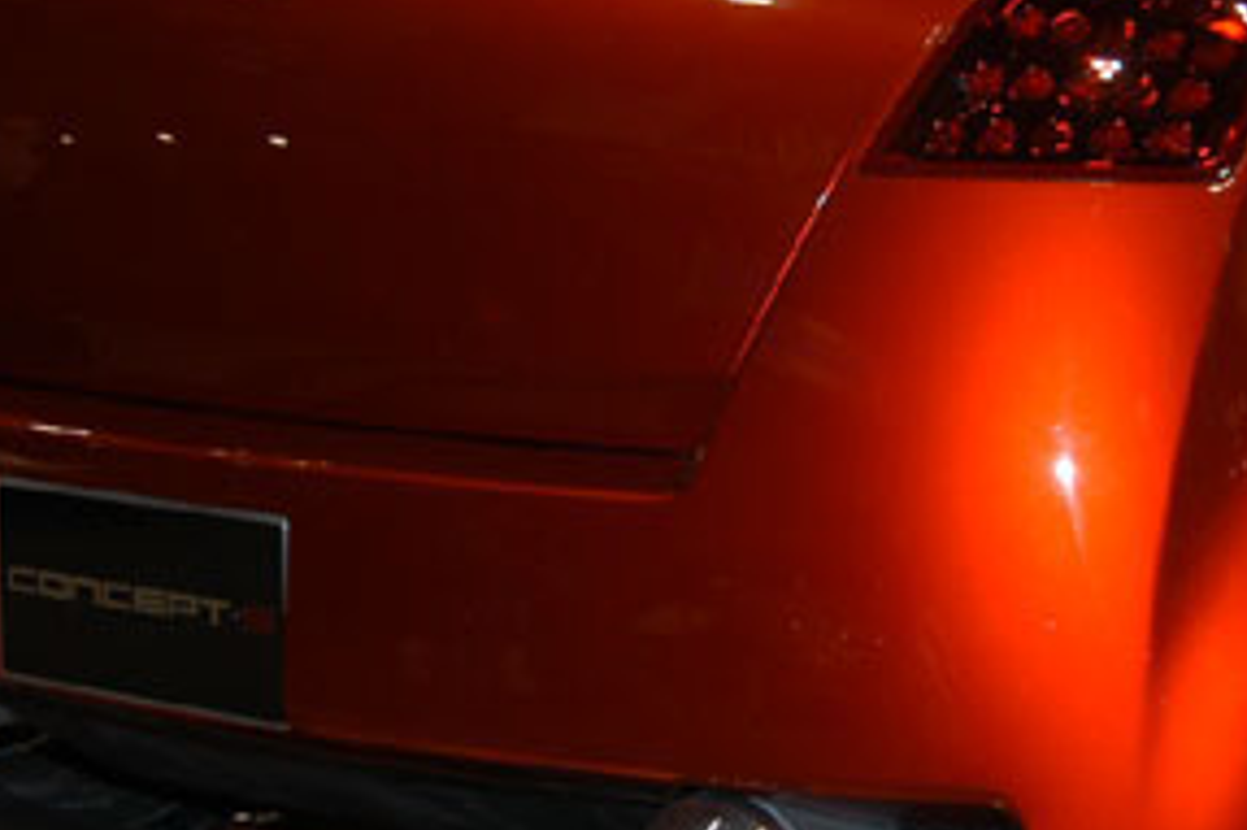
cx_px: 1032
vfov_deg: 12.9
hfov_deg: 19.1
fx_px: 3669
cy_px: 256
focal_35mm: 106
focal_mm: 30
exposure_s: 1/60
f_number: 5
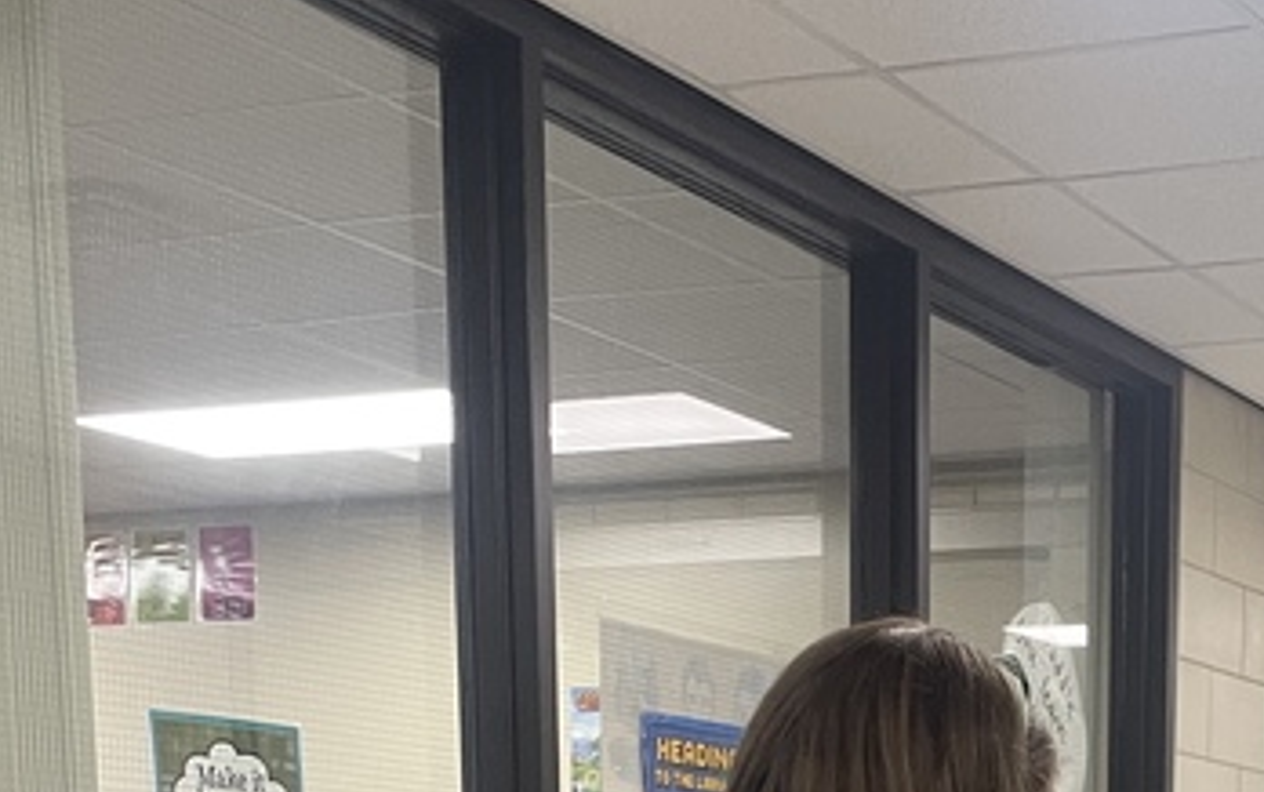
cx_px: 1075
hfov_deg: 24.9
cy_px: 1551
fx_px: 2792
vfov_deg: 13.8
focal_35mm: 81
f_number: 1.6
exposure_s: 1/98
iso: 125
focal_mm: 4.2
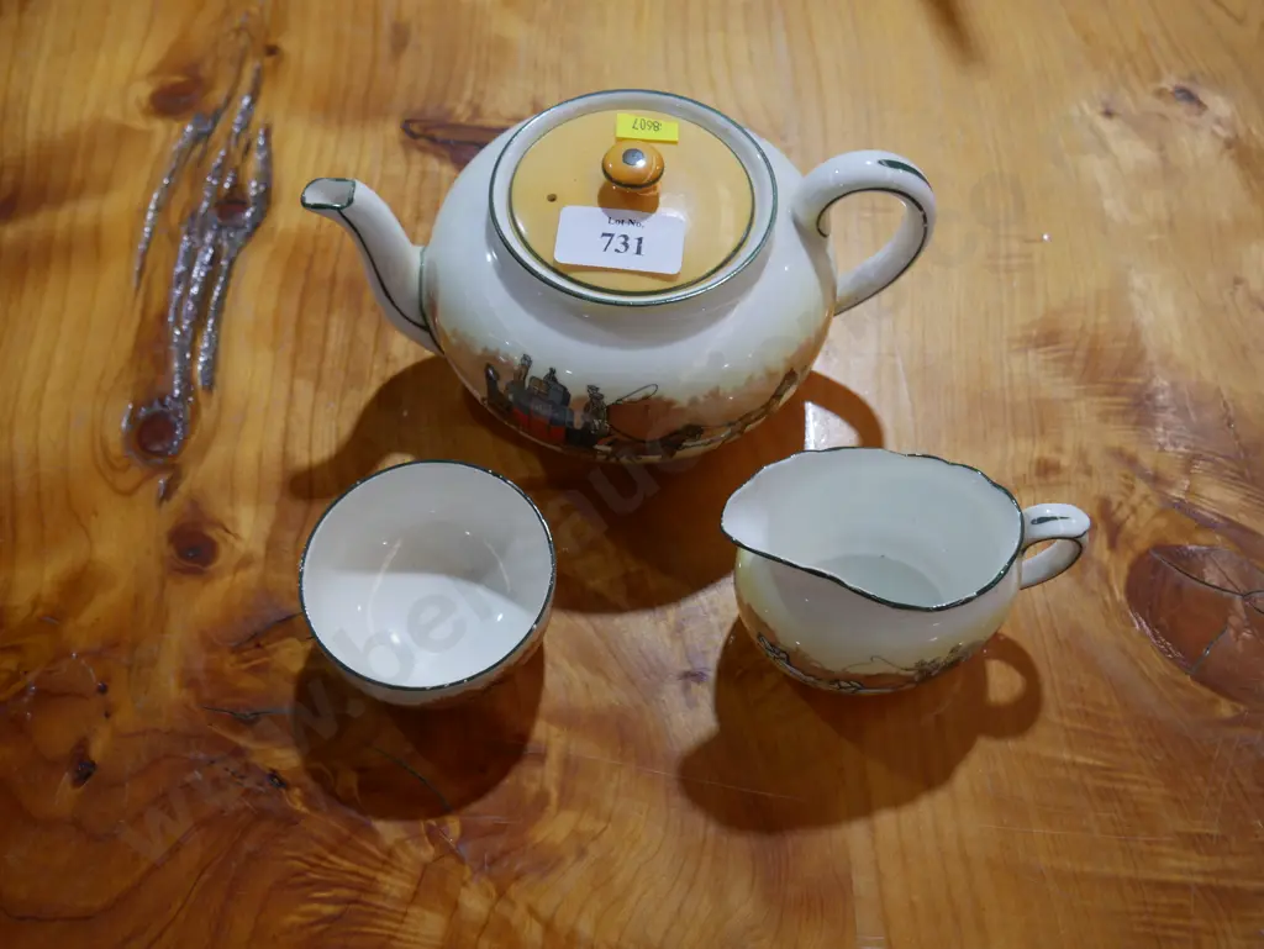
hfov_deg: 49.0
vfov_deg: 37.8
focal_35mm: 38
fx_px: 1388
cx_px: 632
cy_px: 474
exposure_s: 1/60
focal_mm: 19
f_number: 4.1
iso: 200
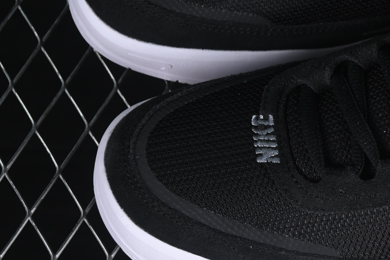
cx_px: 432
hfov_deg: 11.0
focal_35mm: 184
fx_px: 1993
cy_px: 45
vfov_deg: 7.5
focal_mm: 50
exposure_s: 1/50
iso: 160
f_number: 6.3
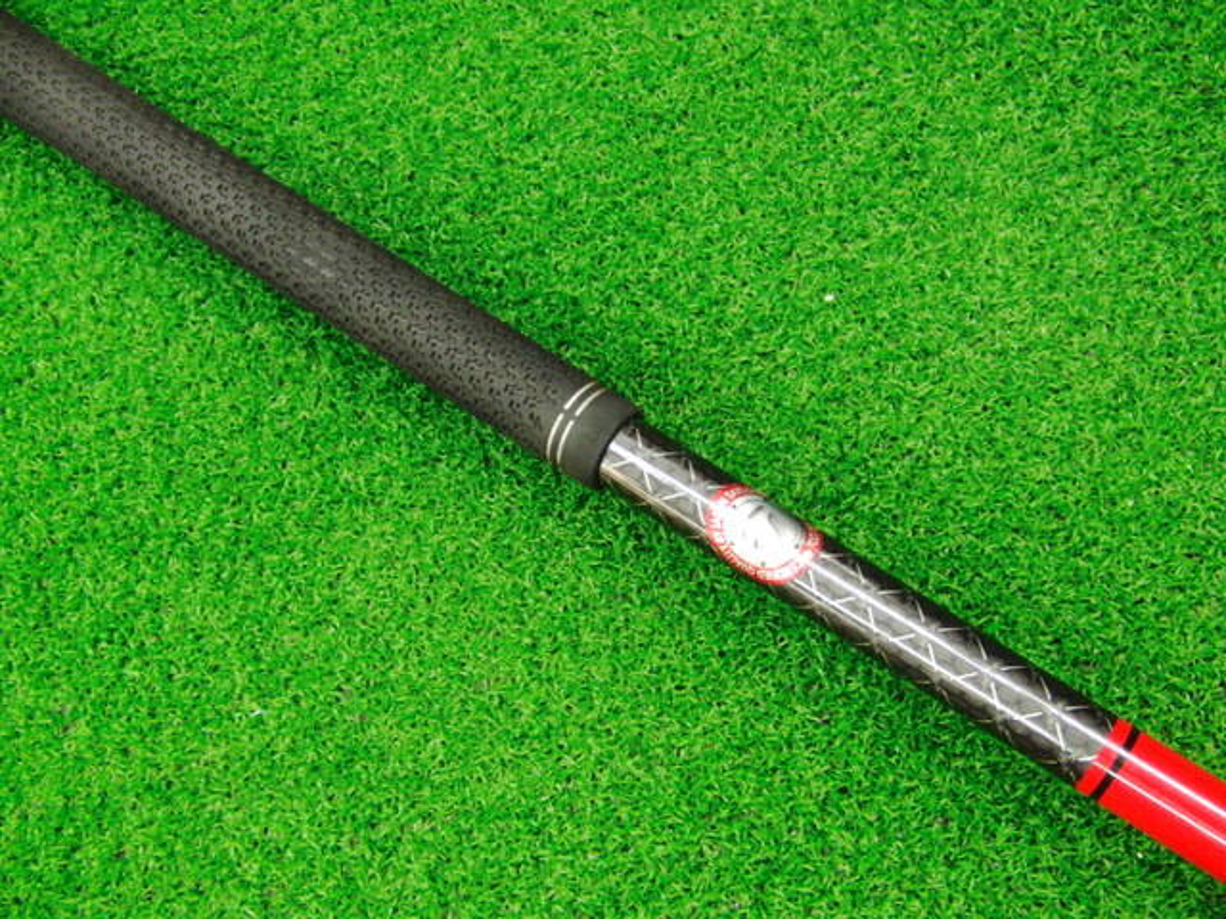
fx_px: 1310
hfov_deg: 50.1
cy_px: 460
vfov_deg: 38.7
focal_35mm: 37
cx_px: 613
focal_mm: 6.42
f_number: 3.6
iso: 400
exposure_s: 1/25
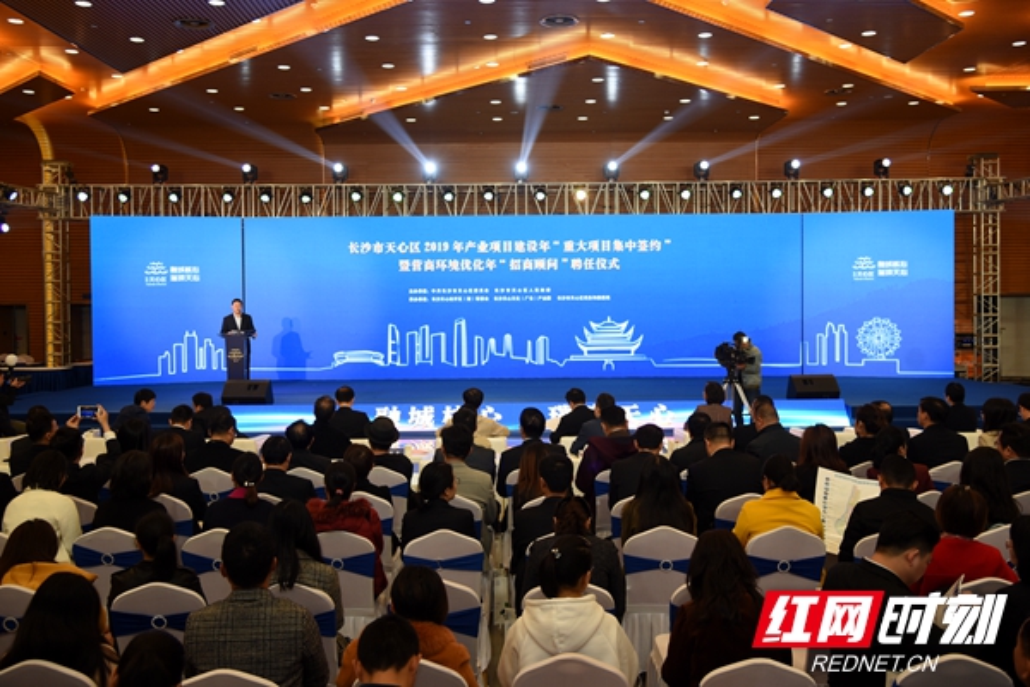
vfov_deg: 43.6
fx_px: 858
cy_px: 344
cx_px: 515
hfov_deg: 61.9
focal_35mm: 30
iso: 640
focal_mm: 30
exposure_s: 1/100
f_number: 4
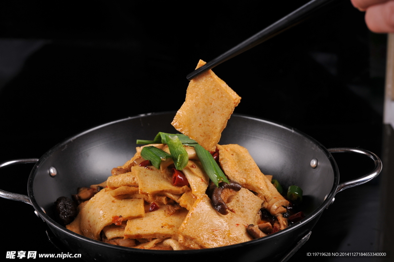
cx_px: 197
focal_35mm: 75
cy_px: 131
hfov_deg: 27.0
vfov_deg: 18.1
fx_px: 820
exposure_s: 1/160
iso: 200
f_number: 6.3
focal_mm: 50
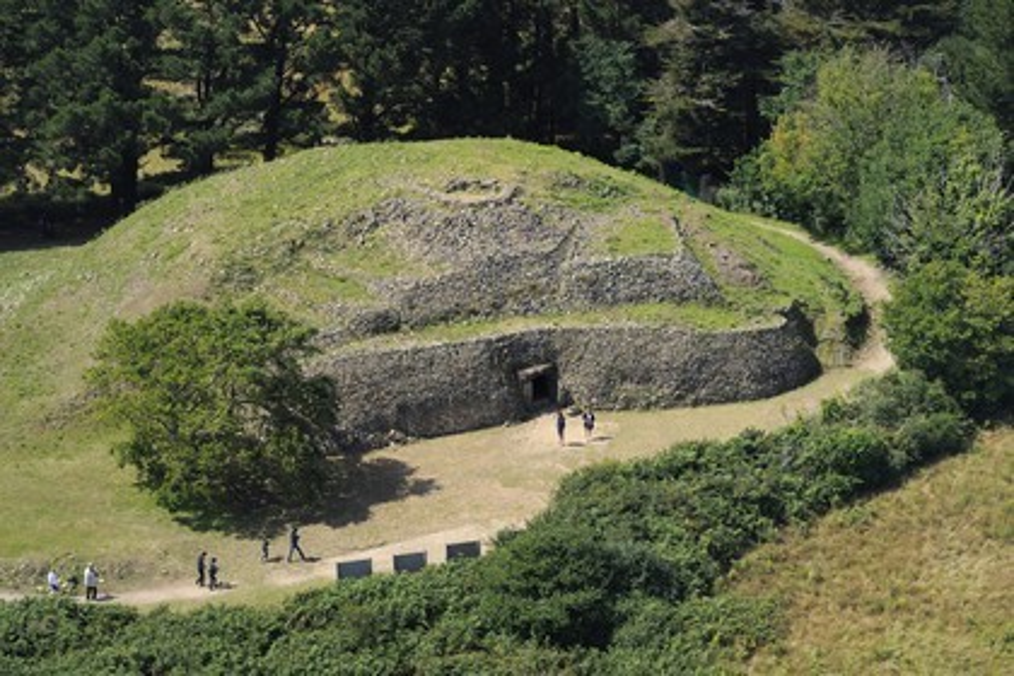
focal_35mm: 200
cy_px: 338
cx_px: 507
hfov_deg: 10.3
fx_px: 5633
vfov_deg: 6.9
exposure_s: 1/1000
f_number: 6.3
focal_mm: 200
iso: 400
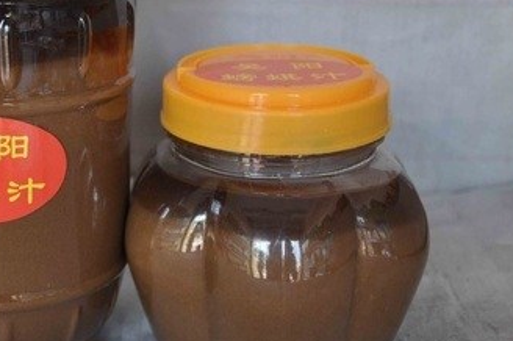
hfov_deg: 23.1
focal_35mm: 87
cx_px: 120
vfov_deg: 15.6
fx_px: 1238
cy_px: 116
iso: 560
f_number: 4.2
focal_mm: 34
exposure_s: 1/60
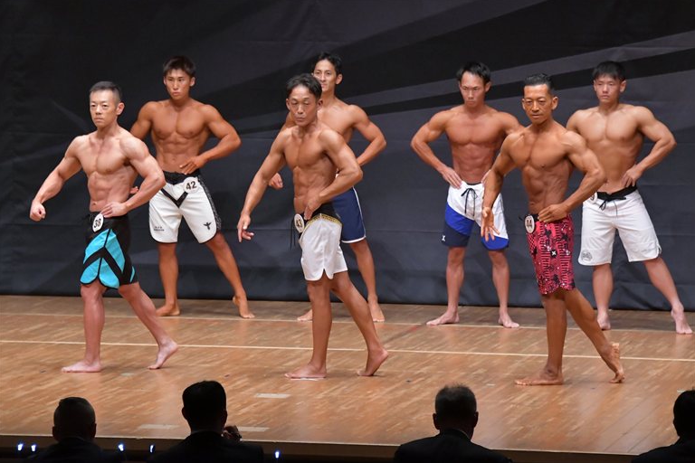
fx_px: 4228
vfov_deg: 6.3
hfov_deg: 9.4
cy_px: 231
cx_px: 347
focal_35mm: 219
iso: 6400
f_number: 5.6
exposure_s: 1/400
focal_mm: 145
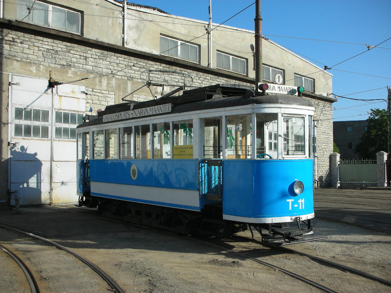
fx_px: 520
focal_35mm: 46
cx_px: 196
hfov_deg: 41.2
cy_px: 146
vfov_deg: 31.5
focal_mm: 7.7
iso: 50
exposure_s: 1/67.1
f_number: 9.9
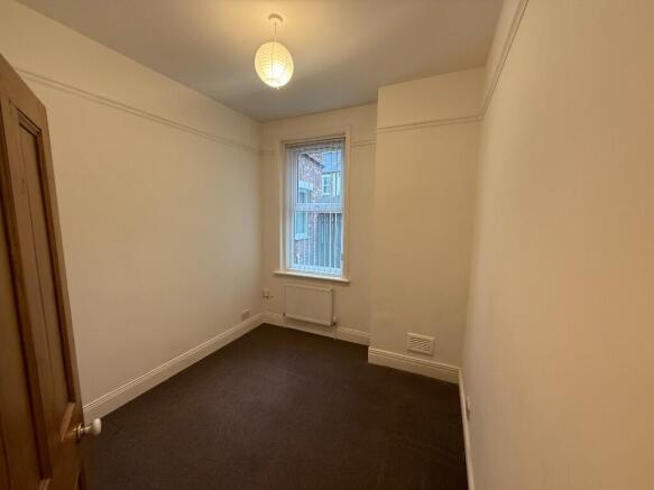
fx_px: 264
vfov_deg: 85.7
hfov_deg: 102.1
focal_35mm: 14
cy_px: 245
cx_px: 327
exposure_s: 1/50
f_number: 2.2
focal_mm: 2.22
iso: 250
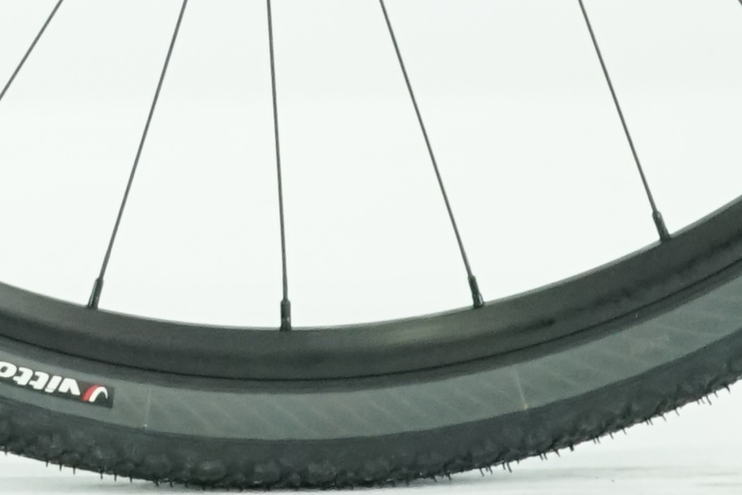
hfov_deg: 4.4
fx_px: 9377
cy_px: -1072
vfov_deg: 3.0
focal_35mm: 455
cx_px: -1215
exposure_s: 1/200
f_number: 5.6
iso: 2500
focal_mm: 66
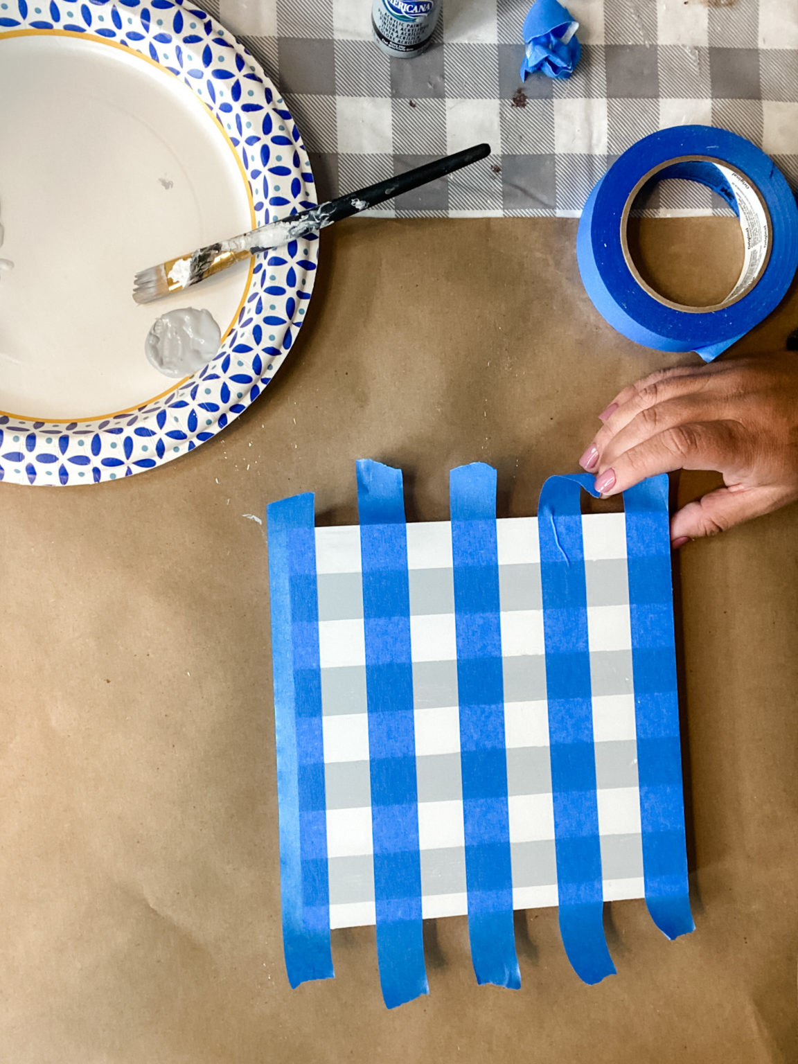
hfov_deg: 46.8
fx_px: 922
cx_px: 399
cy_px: 532
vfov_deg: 60.0
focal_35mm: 30
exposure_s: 1/60
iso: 200
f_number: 2.2
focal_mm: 2.71
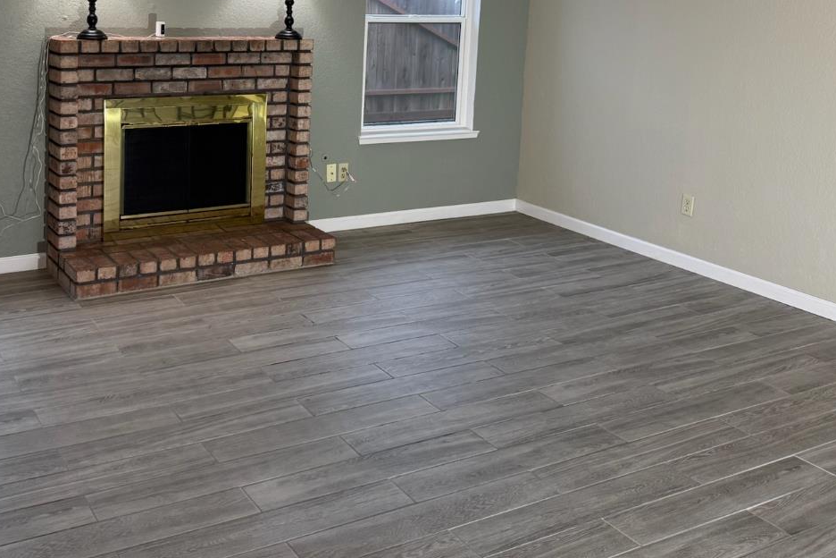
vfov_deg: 32.0
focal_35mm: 40
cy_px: 74
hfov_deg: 47.6
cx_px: 274
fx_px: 929
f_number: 1.78
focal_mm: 6.76
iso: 125
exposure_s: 1/60
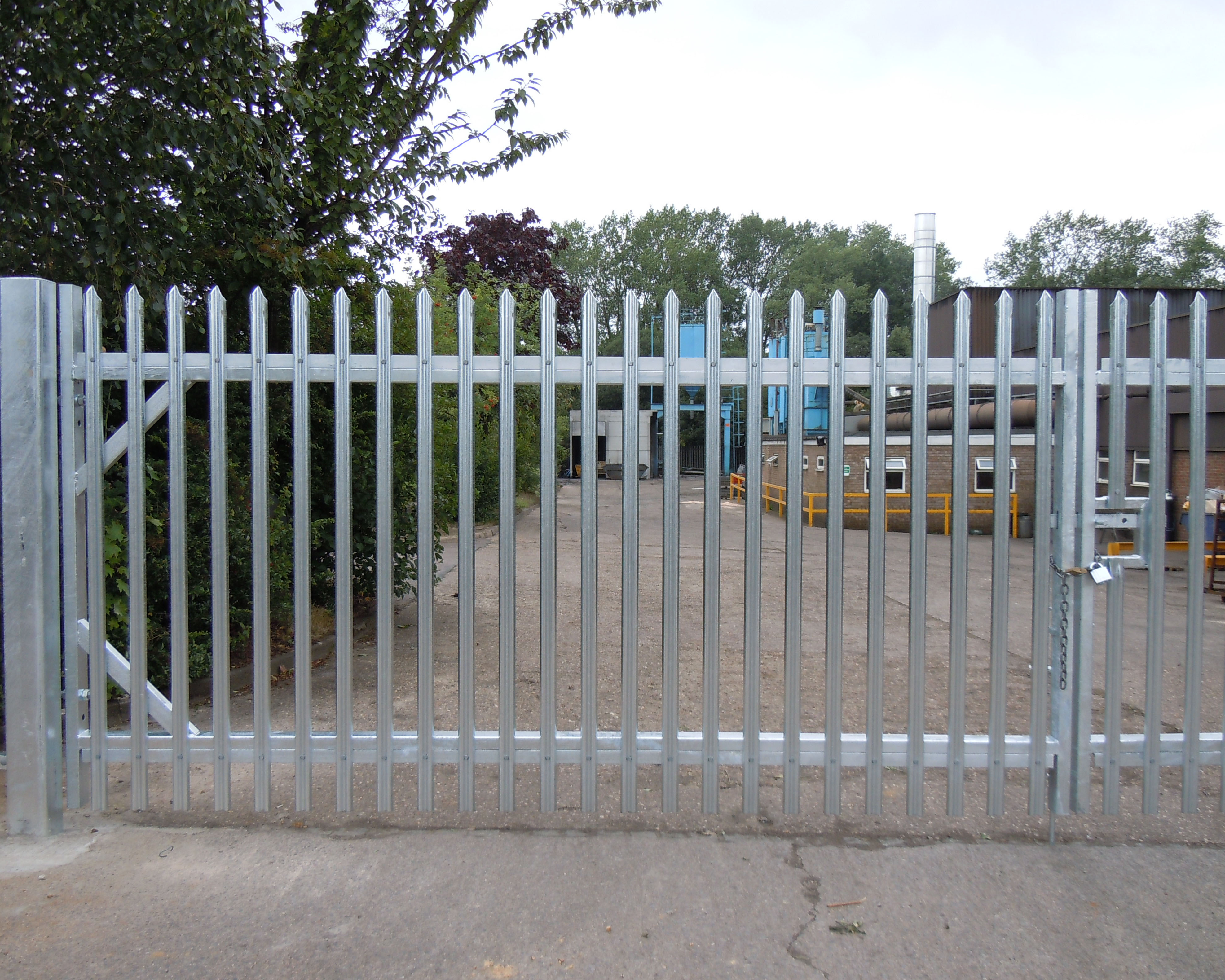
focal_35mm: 32
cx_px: 595
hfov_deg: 55.7
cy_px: 498
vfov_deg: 45.8
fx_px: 1160
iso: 100
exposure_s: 1/160
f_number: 3.5
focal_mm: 5.4
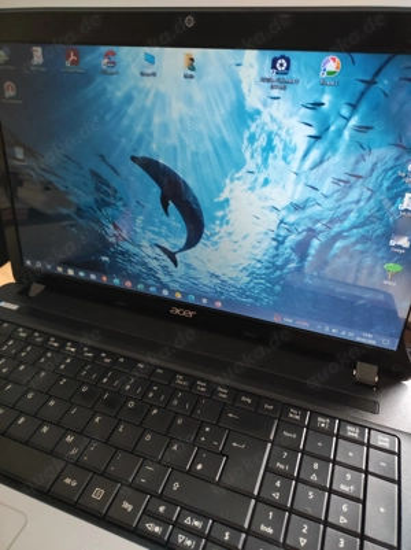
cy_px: 275
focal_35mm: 25
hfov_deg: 54.8
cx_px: 206
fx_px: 396
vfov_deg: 69.4
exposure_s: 1/25
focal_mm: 4.7
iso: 1383
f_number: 1.79
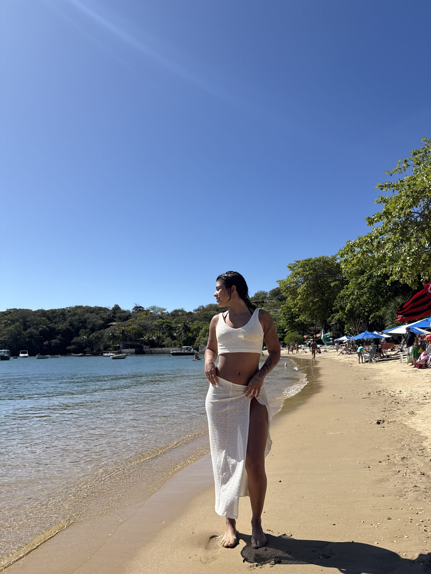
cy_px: 287
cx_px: 216
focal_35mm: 24
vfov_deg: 71.6
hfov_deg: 56.8
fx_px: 398
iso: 80
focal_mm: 6.76
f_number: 1.78
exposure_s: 1/6173
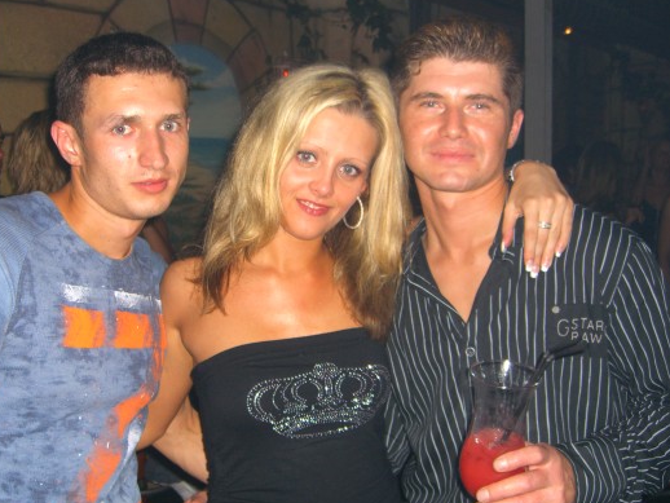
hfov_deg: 42.8
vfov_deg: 32.9
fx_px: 852
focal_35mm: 44
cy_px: 274
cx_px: 291
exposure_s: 1/60
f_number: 2.8
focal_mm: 7.9
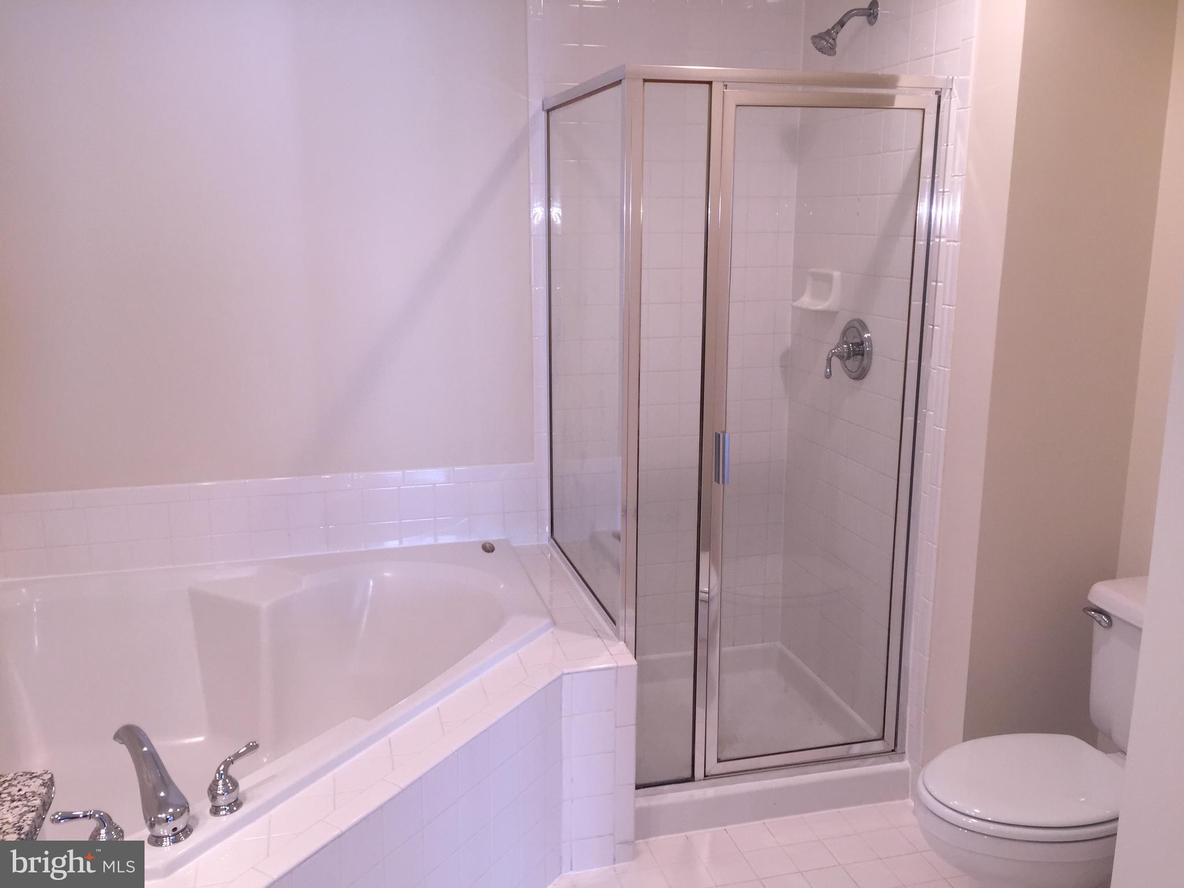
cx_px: 592
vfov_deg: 48.2
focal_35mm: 29
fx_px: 992
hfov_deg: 61.7
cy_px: 444
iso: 40
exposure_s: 1/30
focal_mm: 4.15
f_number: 2.2
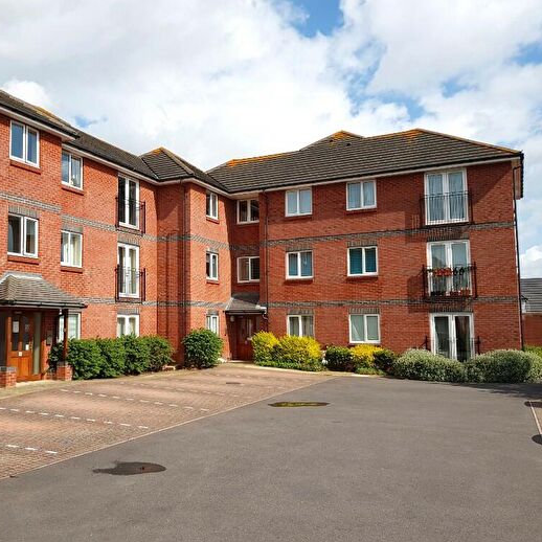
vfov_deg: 52.5
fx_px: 549
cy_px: 272
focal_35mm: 31
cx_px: 190
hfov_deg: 51.8
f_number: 1.7
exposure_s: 1/2536
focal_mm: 4.2
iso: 40
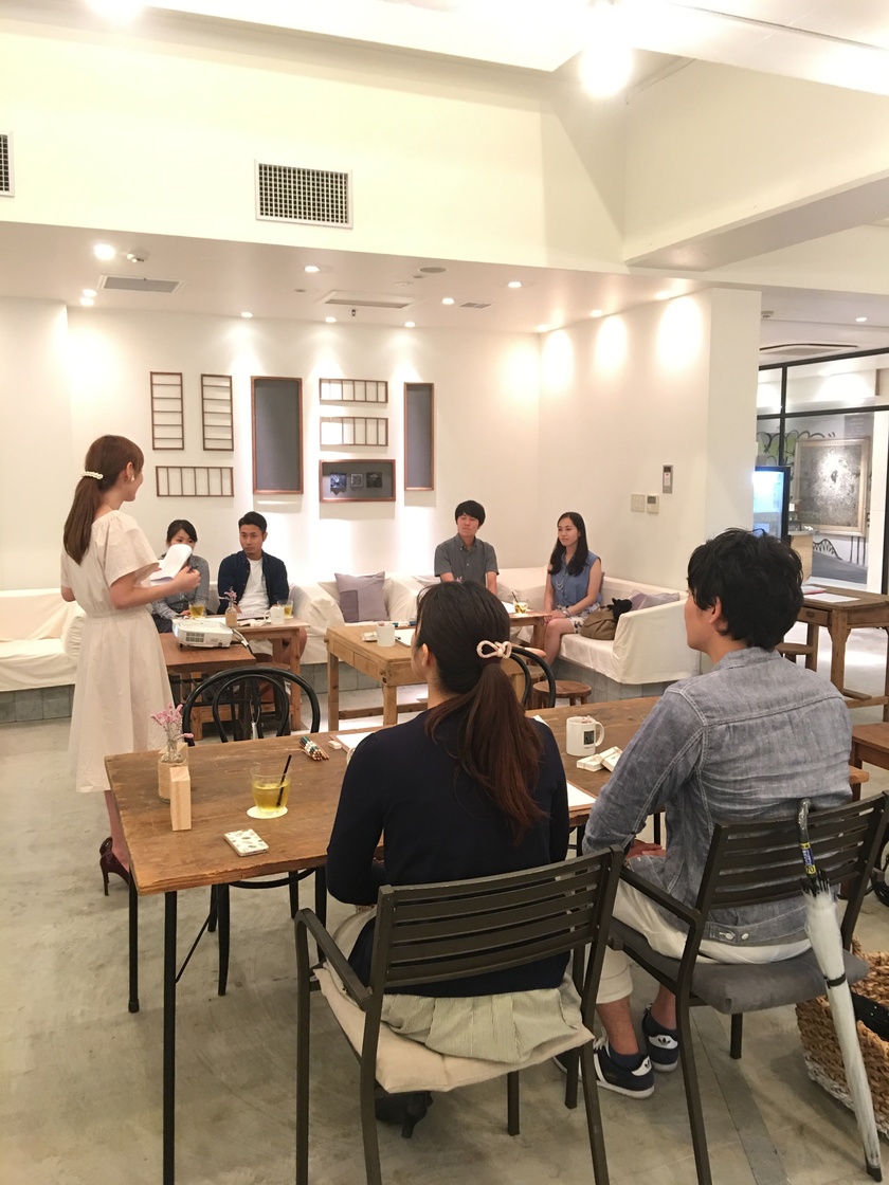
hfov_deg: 48.2
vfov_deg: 61.7
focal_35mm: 29
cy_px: 592
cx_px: 444
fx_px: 993
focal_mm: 4.15
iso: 100
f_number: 2.2
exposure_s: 1/17
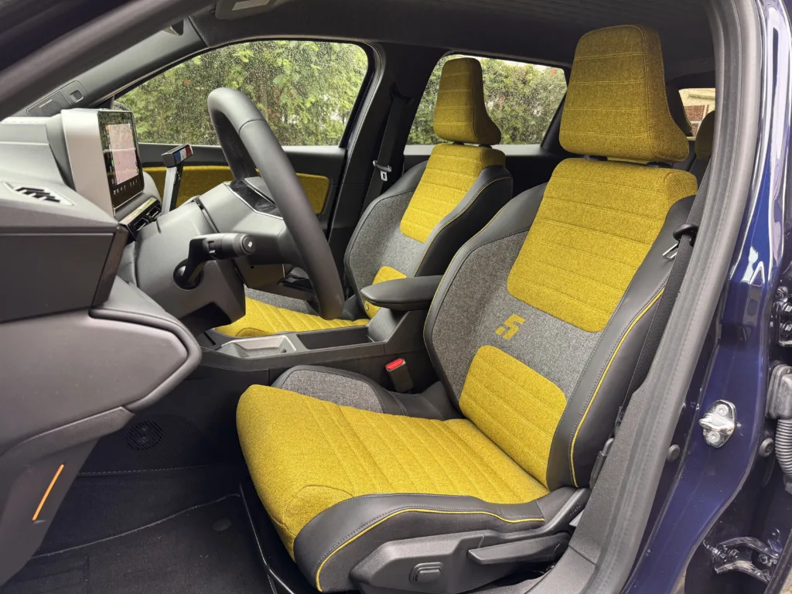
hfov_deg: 71.6
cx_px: 396
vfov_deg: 56.8
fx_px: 549
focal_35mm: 24
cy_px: 297
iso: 200
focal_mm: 6.76
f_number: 1.78
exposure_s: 1/80
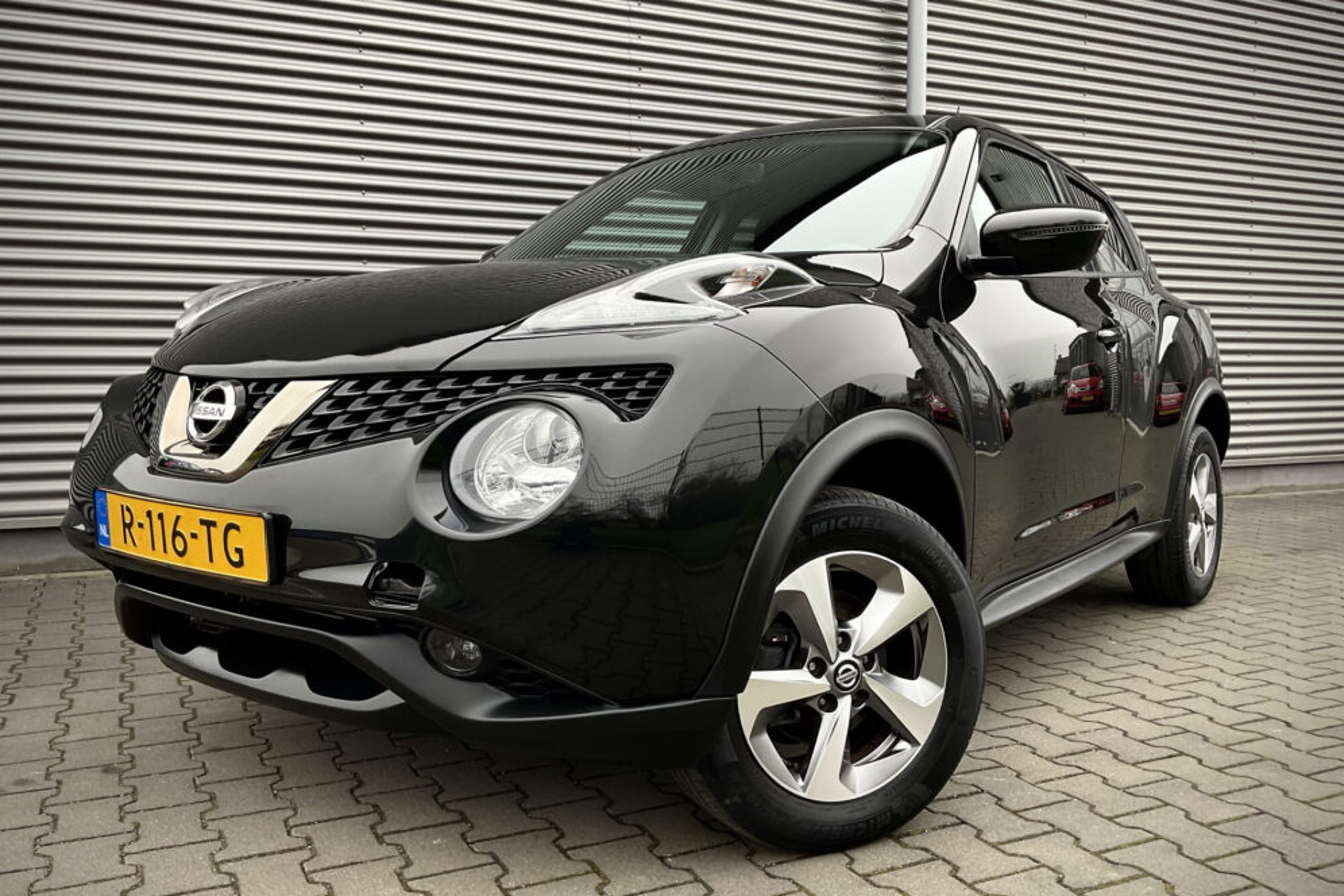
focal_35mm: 31
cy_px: 426
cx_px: 660
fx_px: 1157
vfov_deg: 42.3
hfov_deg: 60.3
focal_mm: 3
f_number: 1.8
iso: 32
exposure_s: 1/60
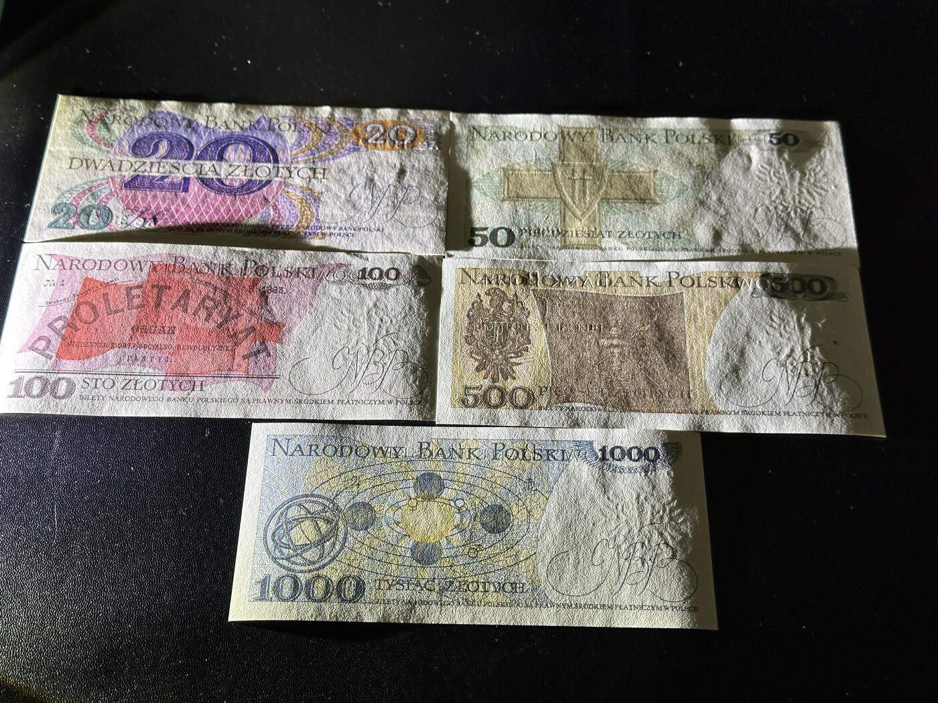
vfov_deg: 30.3
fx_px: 1301
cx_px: 469
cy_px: 352
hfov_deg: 39.7
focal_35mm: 48
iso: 125
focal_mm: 6.86
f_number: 1.78
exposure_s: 1/50
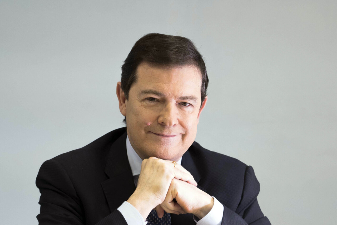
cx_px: 168
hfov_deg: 16.5
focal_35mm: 124
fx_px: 1161
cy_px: 112
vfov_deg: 11.1
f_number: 4
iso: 1250
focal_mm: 83
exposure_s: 1/160
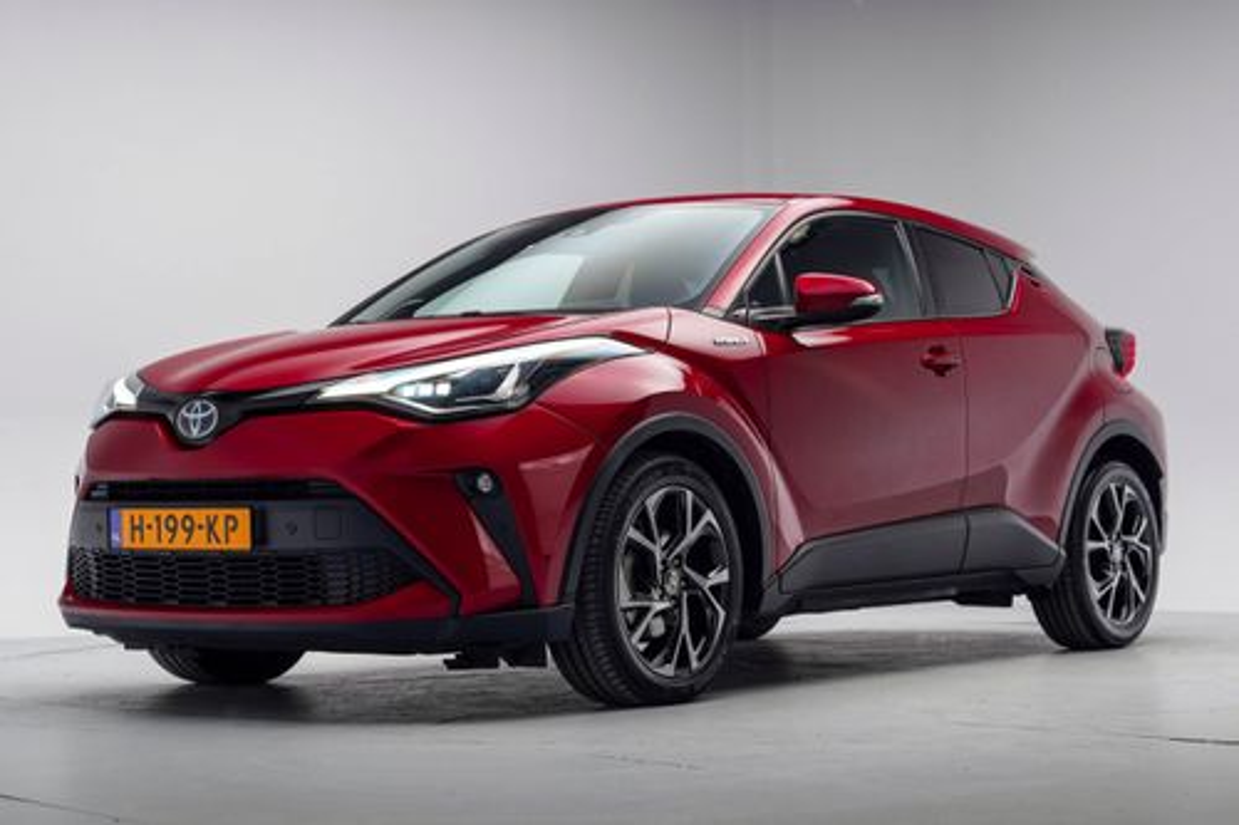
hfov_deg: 39.6
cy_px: 412
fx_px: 1720
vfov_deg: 27.0
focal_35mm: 50
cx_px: 620
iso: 100
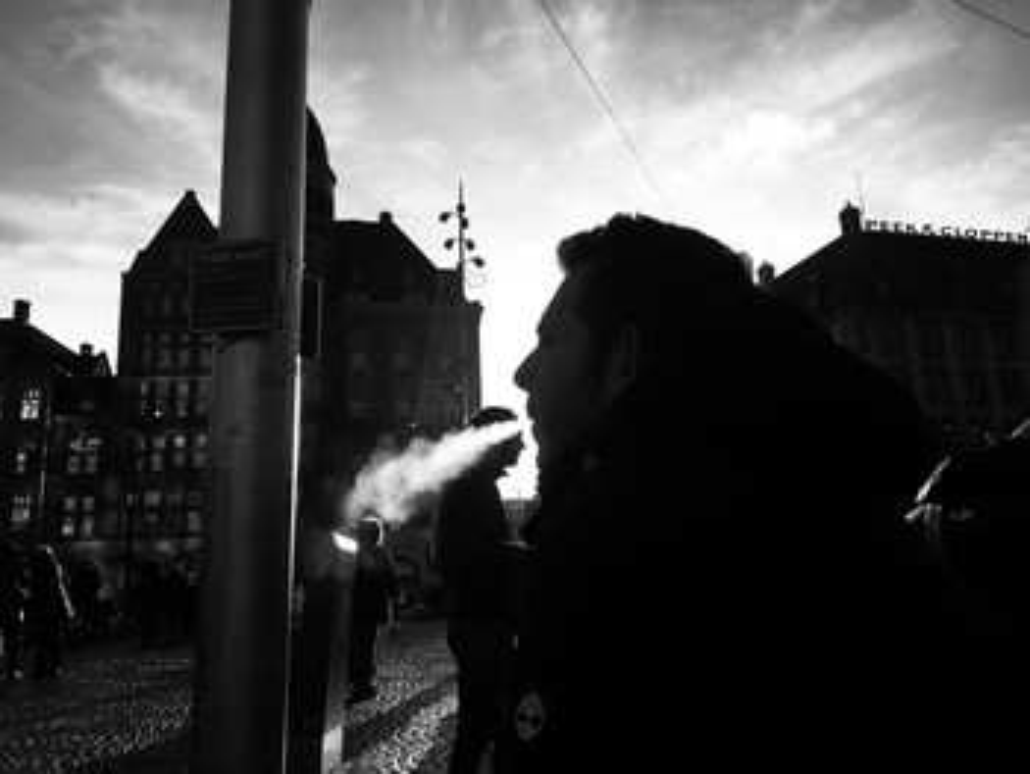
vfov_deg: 48.3
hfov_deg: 61.6
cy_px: 387
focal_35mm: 29
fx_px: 863
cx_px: 515
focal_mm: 4.15
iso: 25
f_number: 2.2
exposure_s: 1/2481
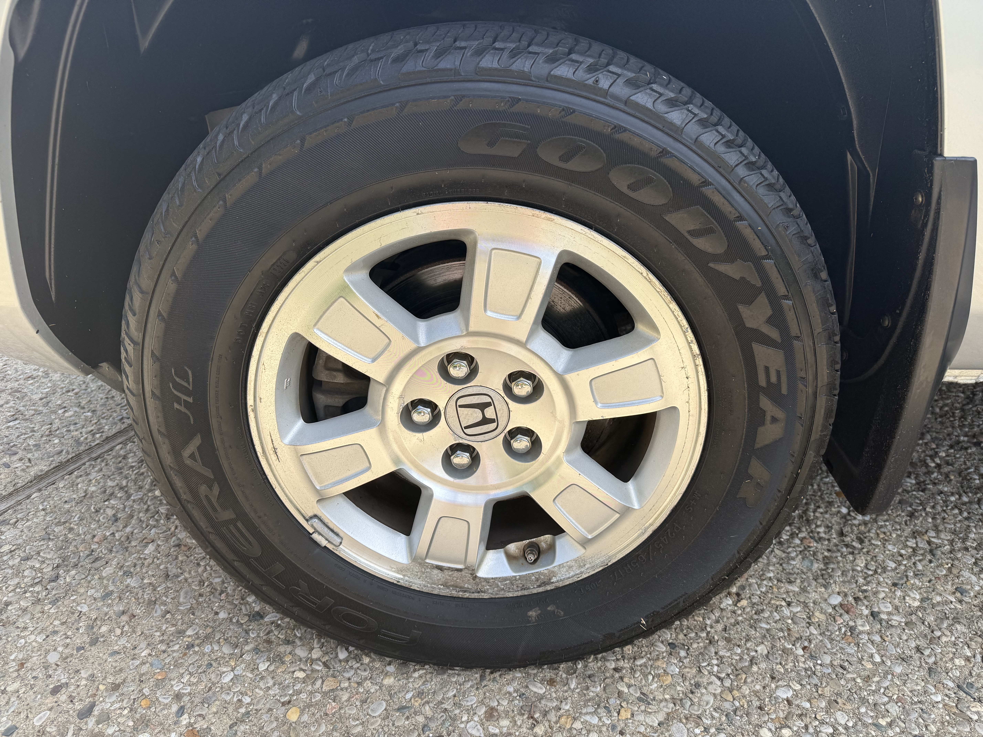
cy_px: 368
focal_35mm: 24
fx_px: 682
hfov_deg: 71.6
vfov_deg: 56.8
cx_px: 492
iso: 80
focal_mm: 6.76
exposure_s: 1/1361
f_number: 1.78
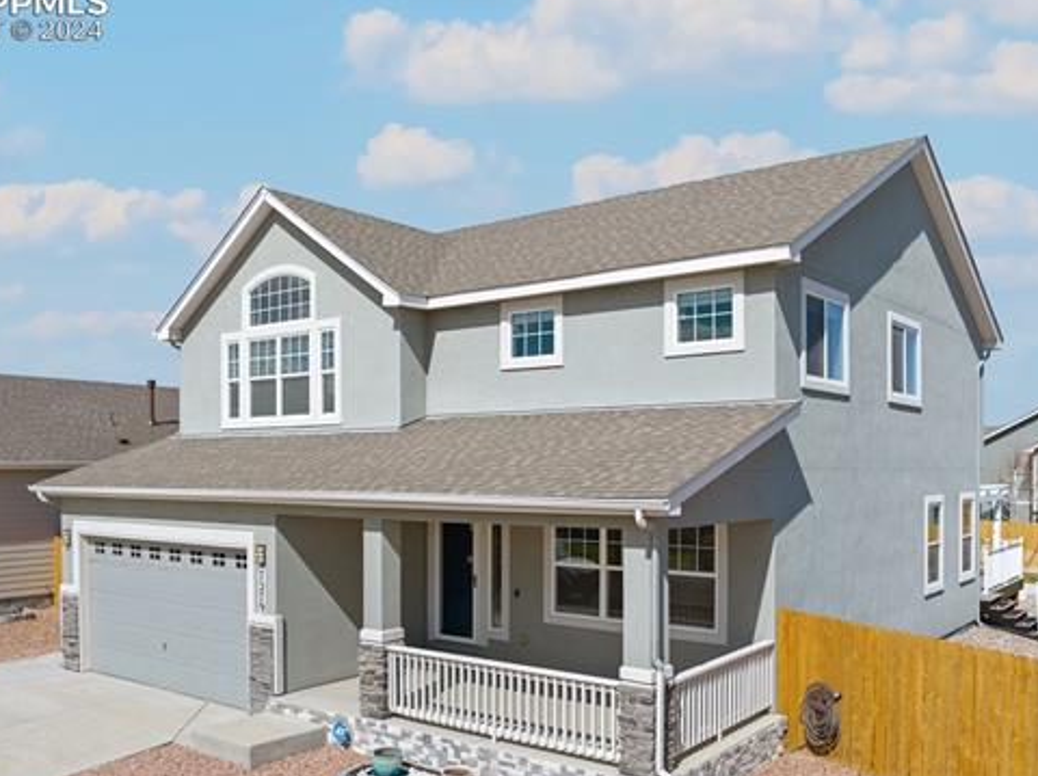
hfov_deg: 56.9
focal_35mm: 32
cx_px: 530
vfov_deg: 43.8
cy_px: 482
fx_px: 959
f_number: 2.8
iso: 100
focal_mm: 12.29
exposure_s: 1/1250
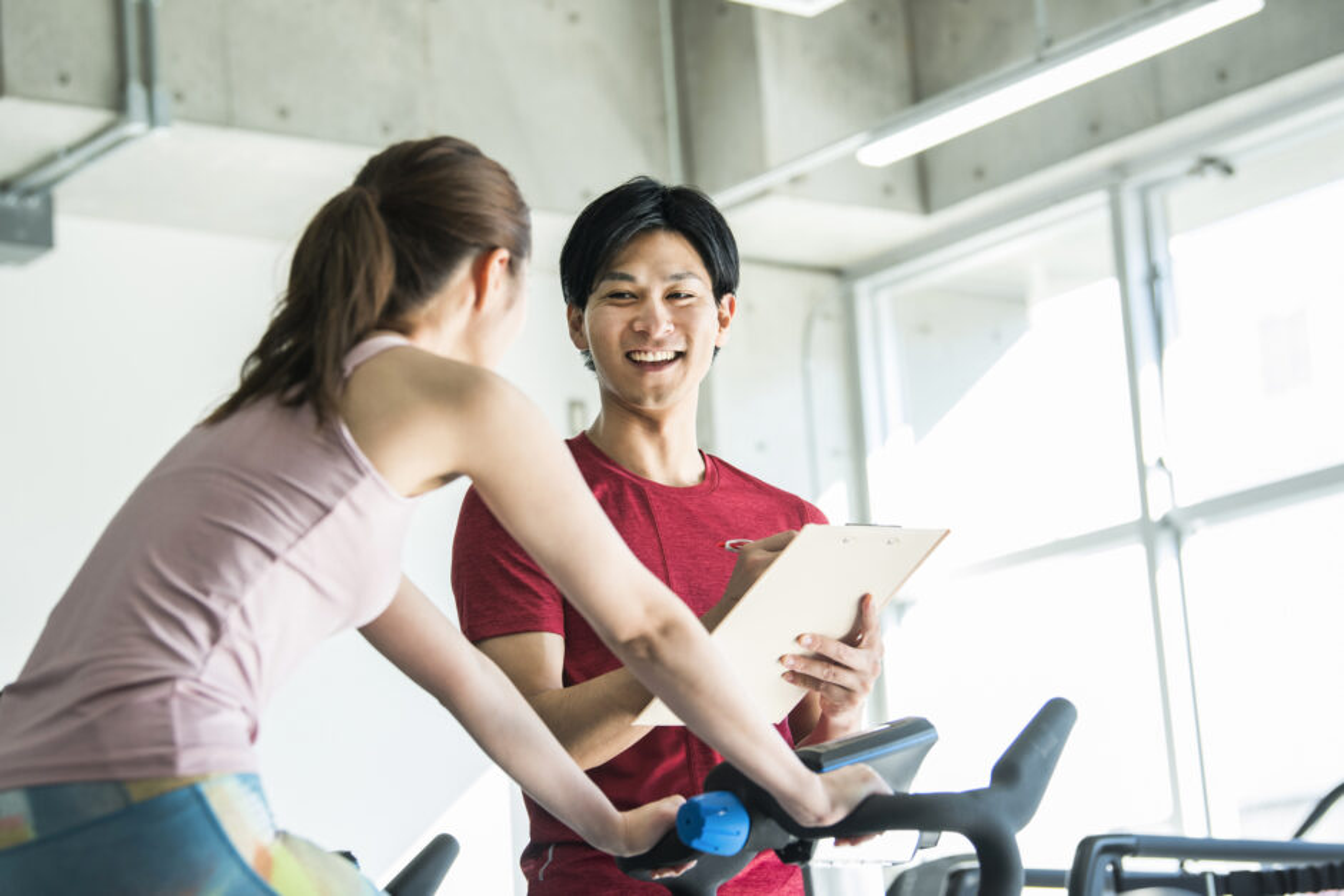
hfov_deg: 21.5
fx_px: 3547
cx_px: 672
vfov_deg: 14.4
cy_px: 448
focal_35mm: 95
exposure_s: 1/200
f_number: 4
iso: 400
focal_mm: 95
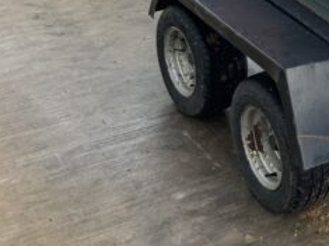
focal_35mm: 79
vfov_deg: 17.7
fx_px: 750
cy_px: -55
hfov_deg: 22.2
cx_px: 427
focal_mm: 3
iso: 16
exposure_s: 1/322
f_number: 1.8
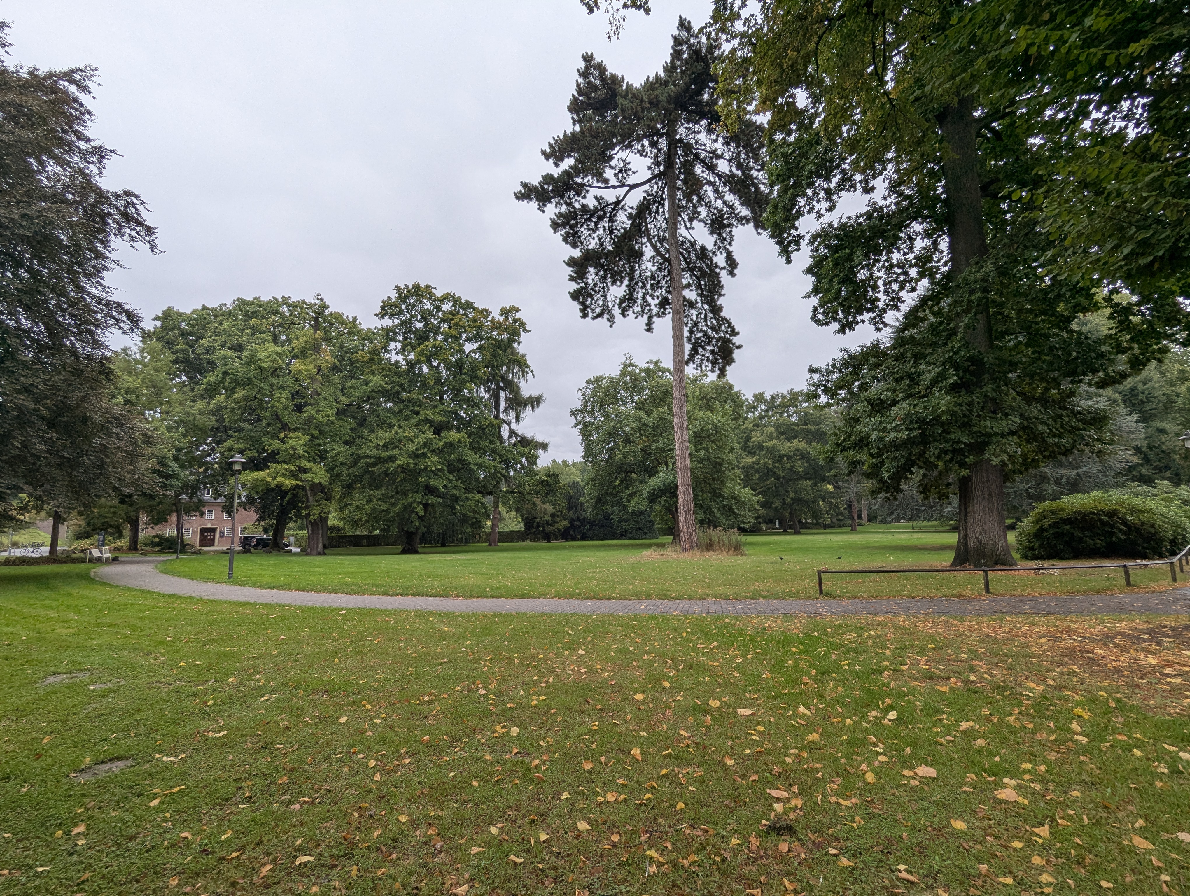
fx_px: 551
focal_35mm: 16
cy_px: 448
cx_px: 595
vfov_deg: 78.2
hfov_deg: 94.4
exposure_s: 1/362
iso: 49
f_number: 2.2
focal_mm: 2.35
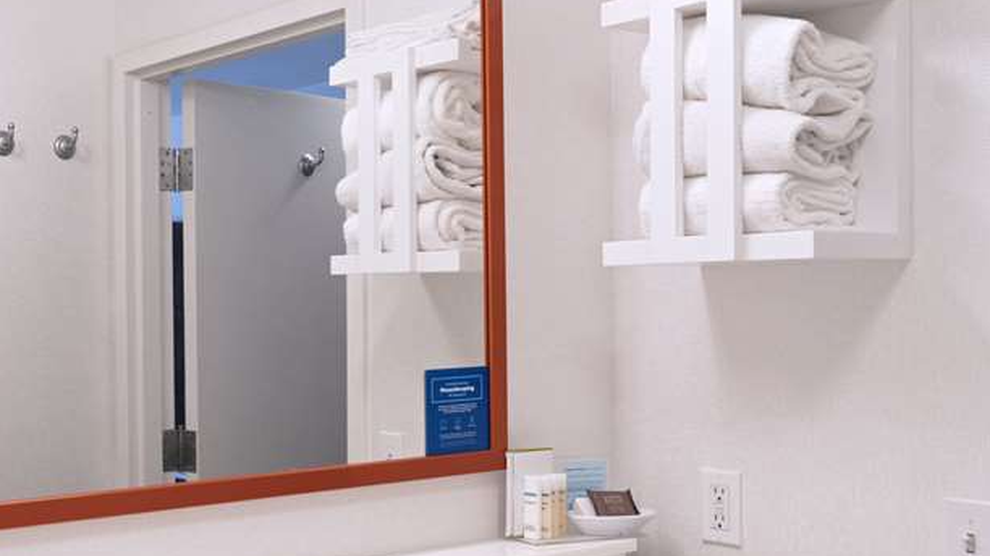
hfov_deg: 40.3
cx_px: 192
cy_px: 326
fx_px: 1286
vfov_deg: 24.4
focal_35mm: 49
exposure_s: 1/125
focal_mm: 28
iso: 2000
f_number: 5.6
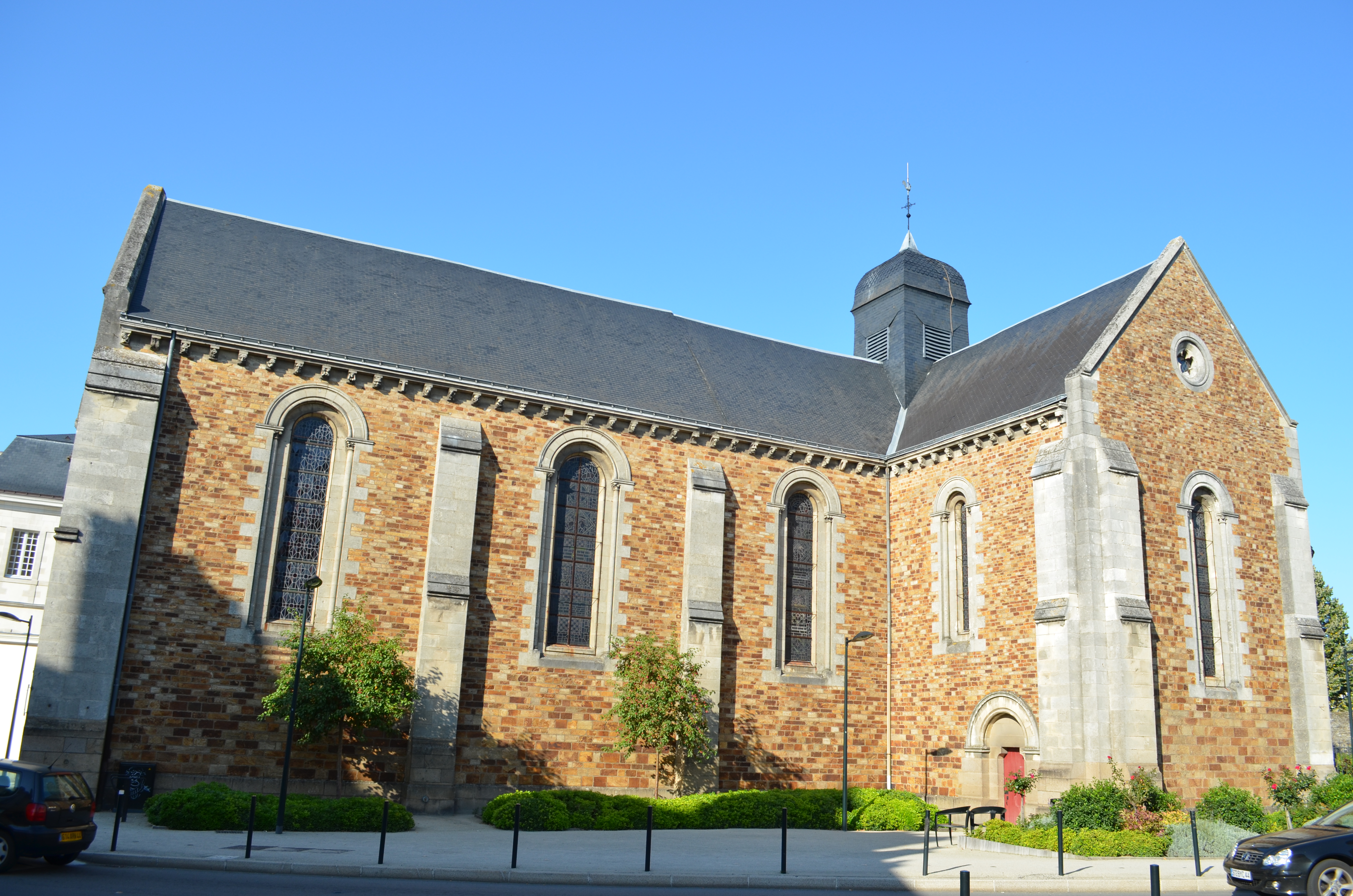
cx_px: 676
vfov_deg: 47.7
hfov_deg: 67.5
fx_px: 1013
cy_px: 448
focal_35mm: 27
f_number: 8
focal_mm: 18
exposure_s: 1/250
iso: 140
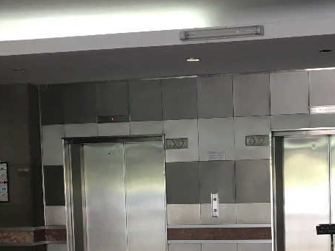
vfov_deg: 22.1
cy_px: 226
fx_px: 629
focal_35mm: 65
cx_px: 260
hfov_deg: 29.2
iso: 64
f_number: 2.2
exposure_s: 1/30
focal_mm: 4.15
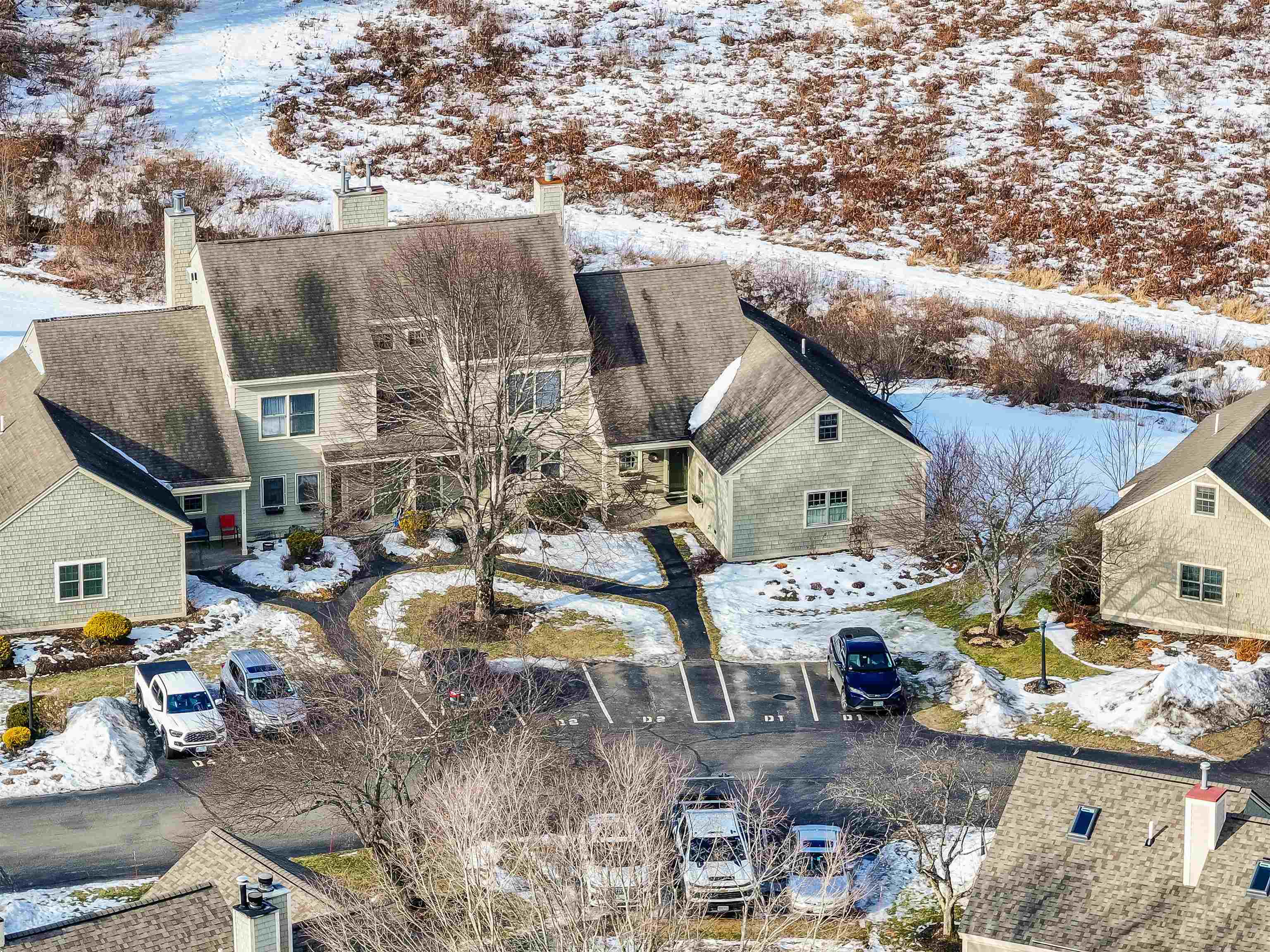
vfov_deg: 8.9
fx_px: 6090
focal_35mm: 166
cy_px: 476
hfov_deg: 11.9
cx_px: 635
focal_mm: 30.71
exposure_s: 1/320
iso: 100
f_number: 3.4
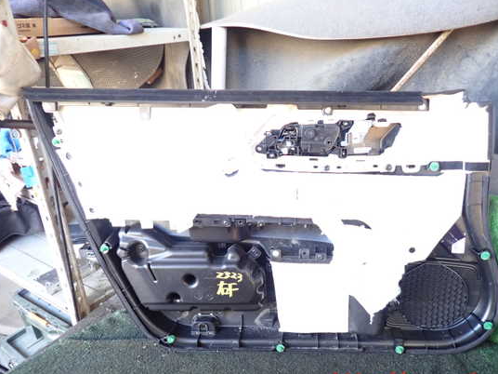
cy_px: 184
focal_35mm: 28
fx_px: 403
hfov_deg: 63.4
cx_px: 265
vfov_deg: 49.7
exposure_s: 1/30
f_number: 2
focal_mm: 4.5
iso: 200
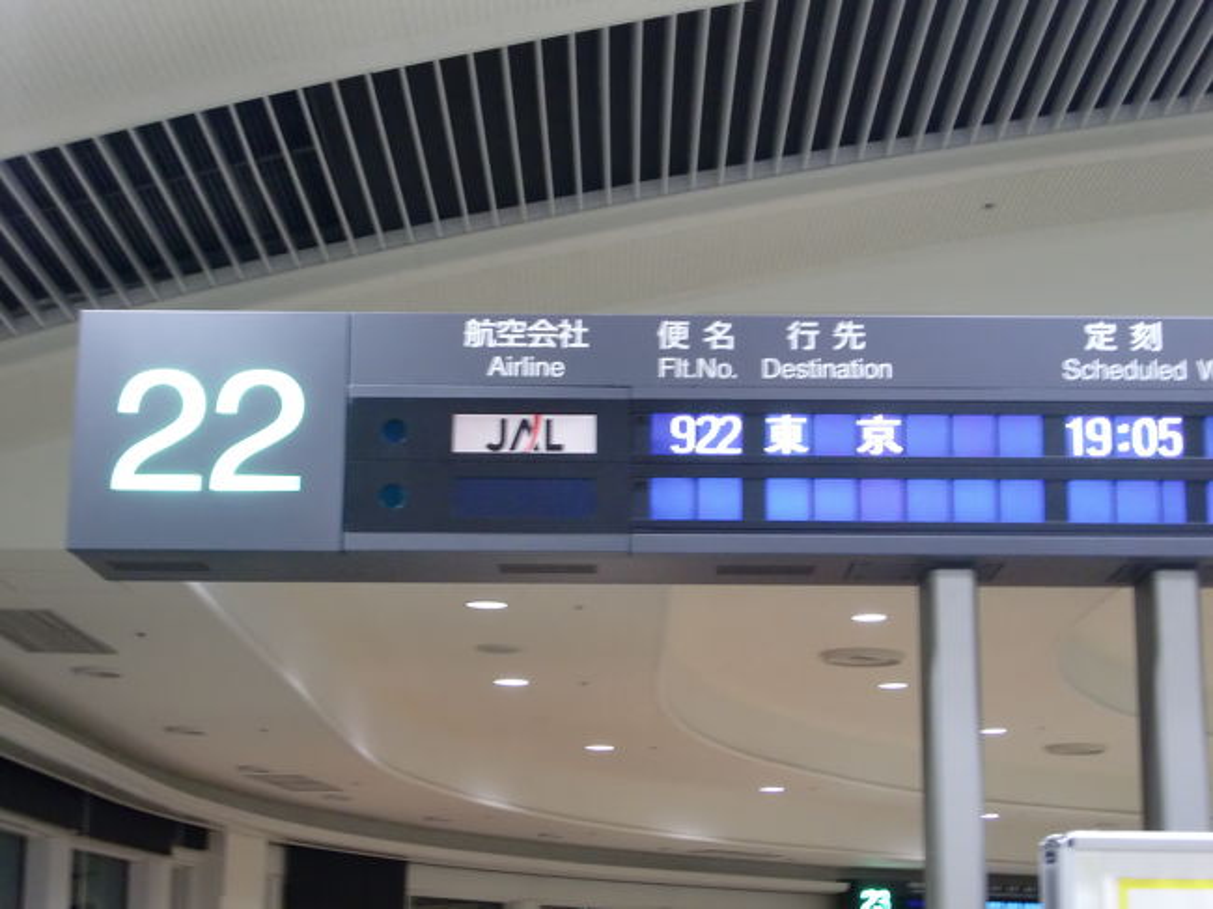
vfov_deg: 22.2
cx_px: 606
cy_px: 454
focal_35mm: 66
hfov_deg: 29.4
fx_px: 2312
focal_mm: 11.7
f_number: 4.1
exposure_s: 1/8
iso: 400
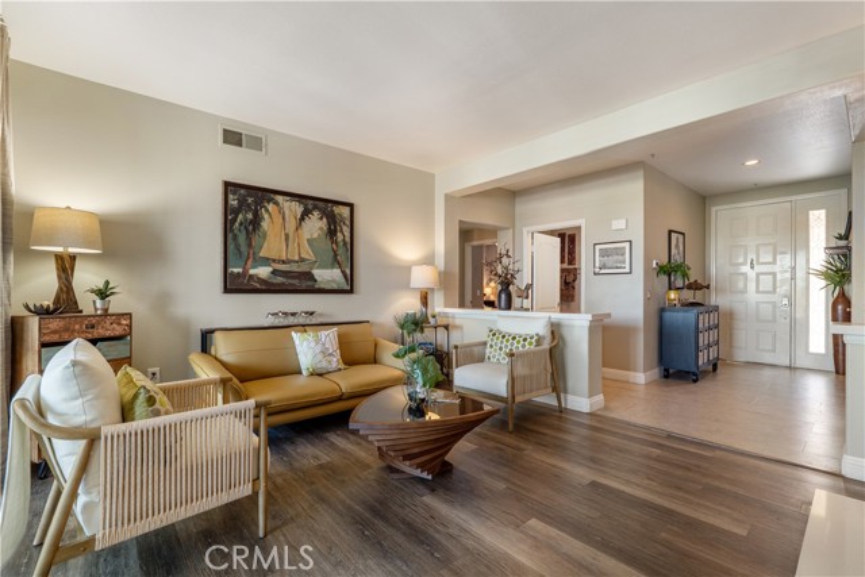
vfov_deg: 73.8
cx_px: 432
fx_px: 385
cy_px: 288
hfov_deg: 96.7
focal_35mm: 16
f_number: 9
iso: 800
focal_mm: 16
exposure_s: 1/5
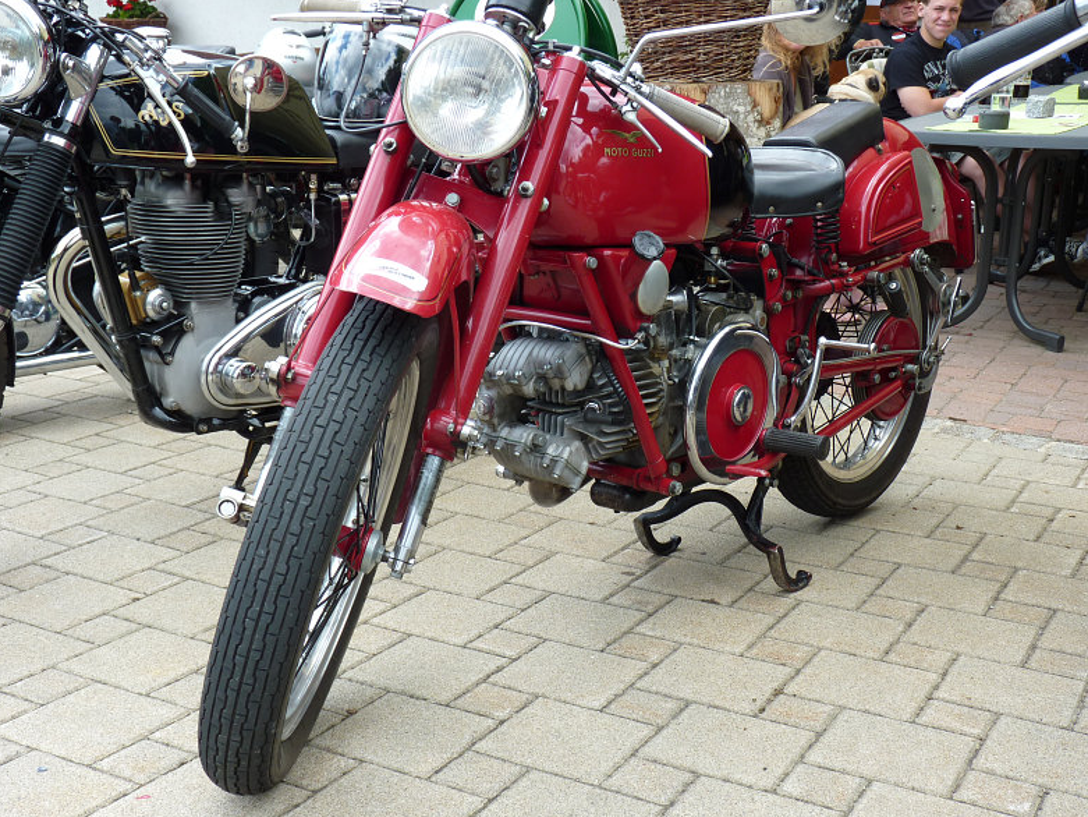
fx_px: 1352
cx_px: 553
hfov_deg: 43.8
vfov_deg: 33.6
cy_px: 413
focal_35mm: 43
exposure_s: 1/125
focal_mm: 7.4
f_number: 3.6
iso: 80
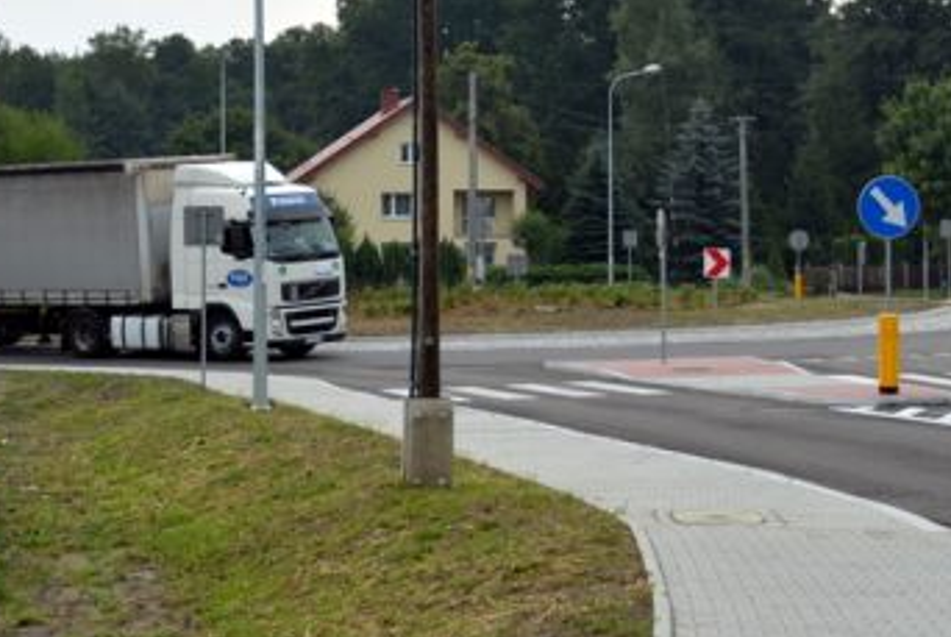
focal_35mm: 92
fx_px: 2430
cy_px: 197
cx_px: 616
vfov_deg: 14.9
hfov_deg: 22.1
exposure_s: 1/250
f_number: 5.6
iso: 100
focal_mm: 35
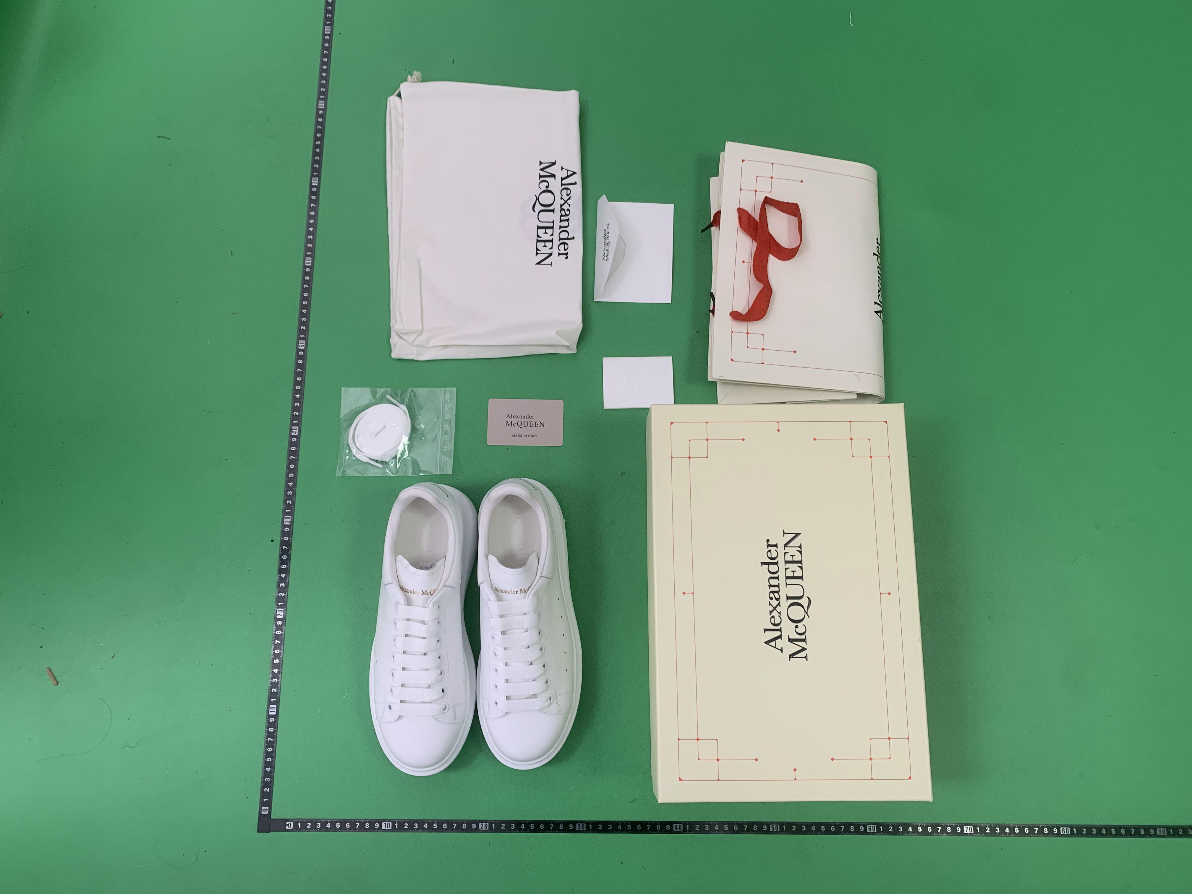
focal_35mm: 26
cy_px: 447
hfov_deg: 67.3
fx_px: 895
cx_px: 596
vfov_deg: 53.1
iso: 100
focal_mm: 4.25
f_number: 1.8
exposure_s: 1/61
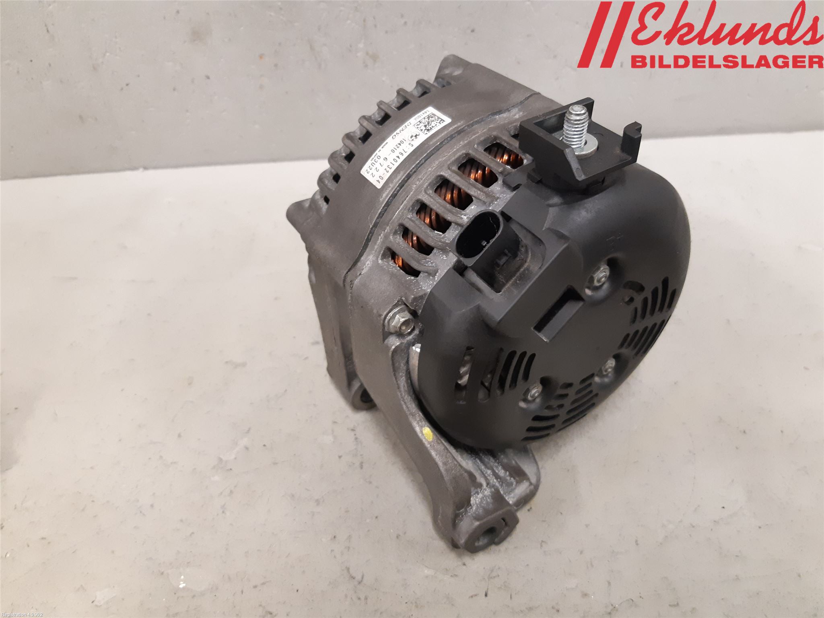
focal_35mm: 26
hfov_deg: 67.3
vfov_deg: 53.1
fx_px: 619
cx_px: 412
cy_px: 309
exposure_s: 1/50
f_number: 1.7
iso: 250
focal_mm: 3.93
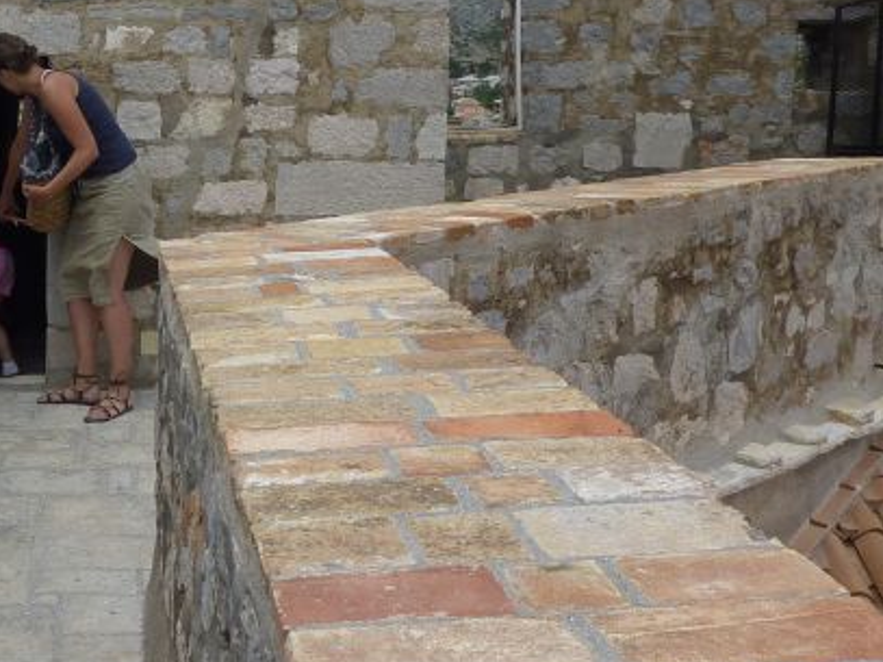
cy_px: 213
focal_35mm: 56
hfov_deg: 32.1
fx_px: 1428
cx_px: 35
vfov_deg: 25.9
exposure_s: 1/400
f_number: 4.5
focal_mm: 4.1
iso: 80
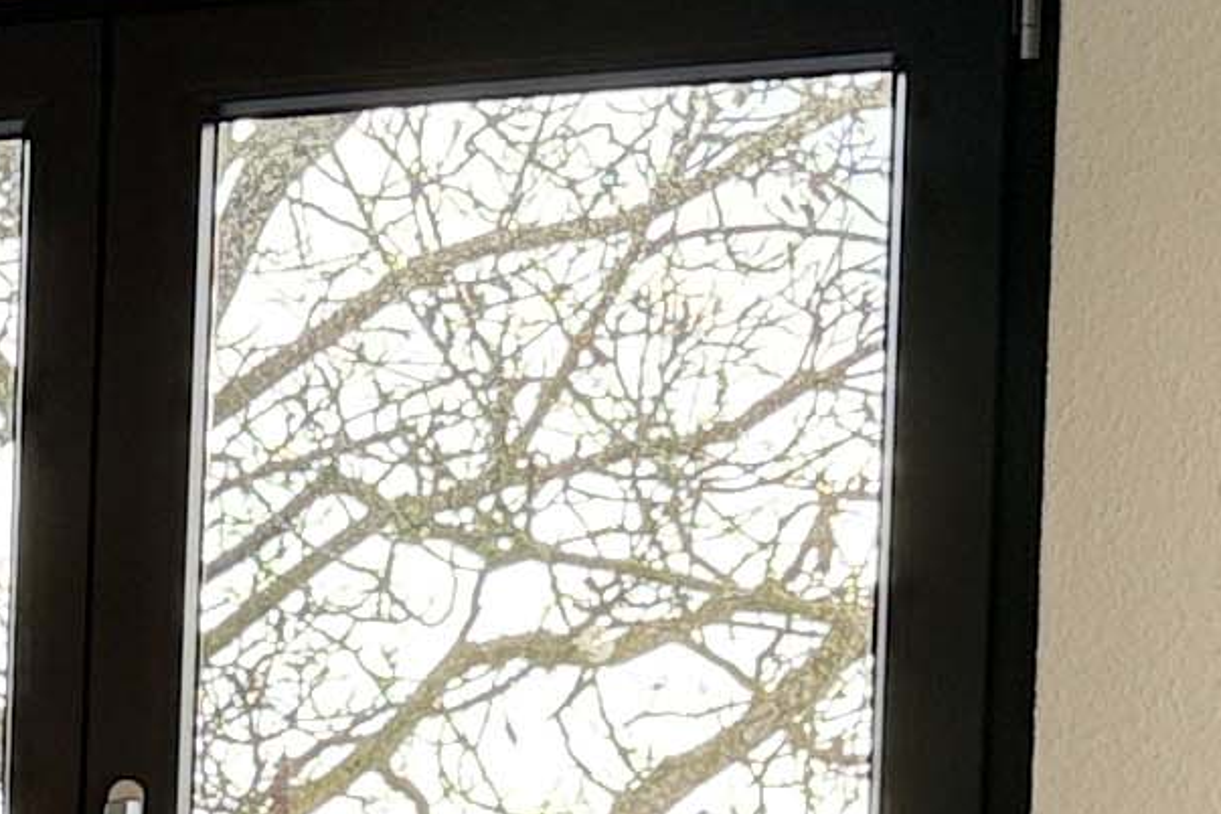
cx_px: -1306
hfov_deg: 11.1
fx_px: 5664
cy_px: 1711
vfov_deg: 7.8
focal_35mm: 167
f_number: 1.78
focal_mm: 6.76
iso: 80
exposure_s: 1/174
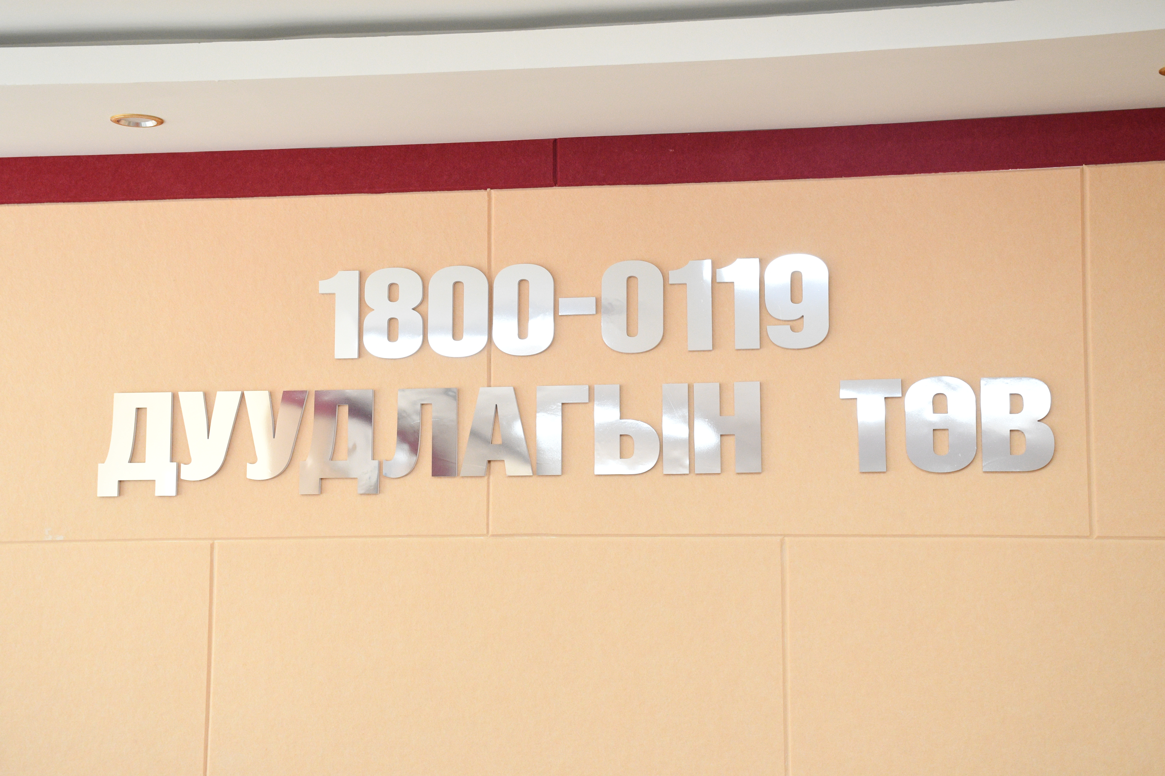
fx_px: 1942
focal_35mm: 60
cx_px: 582
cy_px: 388
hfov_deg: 33.4
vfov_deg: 22.6
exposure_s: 1/80
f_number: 7.1
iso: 2000
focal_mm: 40
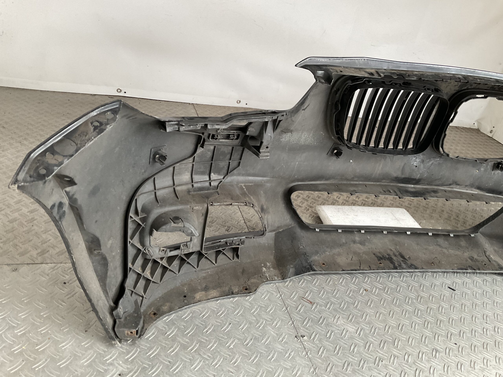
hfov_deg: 61.7
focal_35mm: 29
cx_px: 252
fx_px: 421
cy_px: 188
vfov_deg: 48.2
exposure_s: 1/50
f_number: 1.8
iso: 80
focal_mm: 3
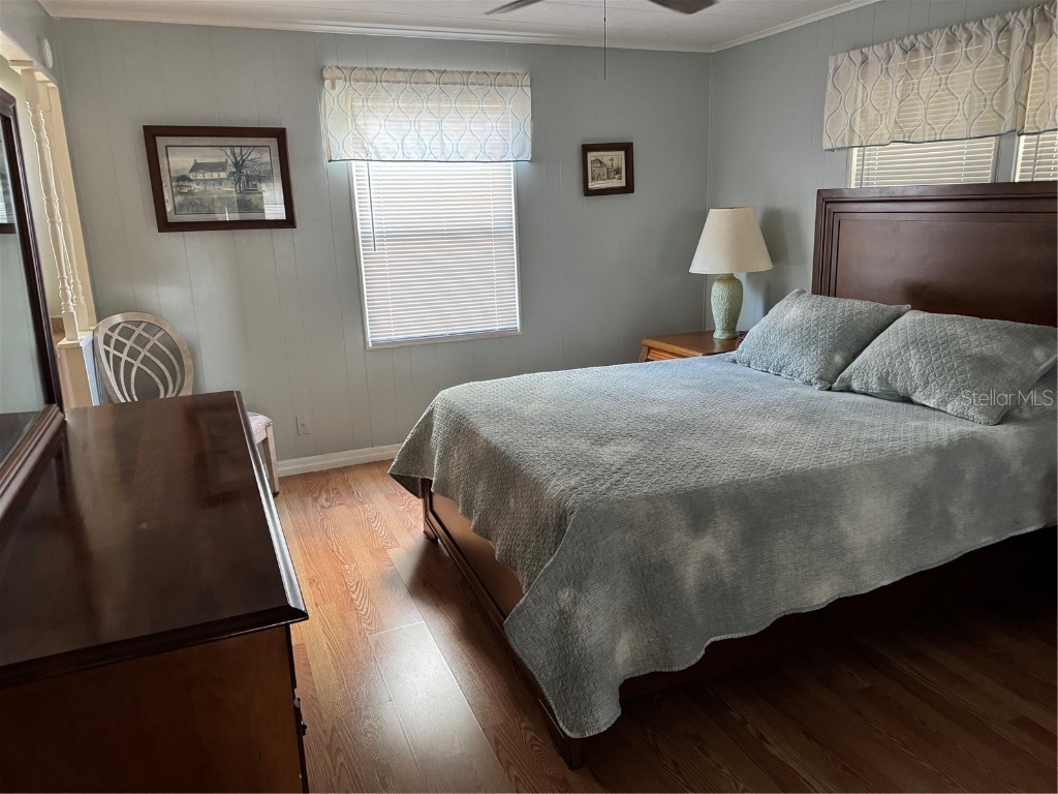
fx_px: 734
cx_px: 529
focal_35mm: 24
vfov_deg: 56.8
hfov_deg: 71.6
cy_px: 397
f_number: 1.78
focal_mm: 6.76
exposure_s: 1/60
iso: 500
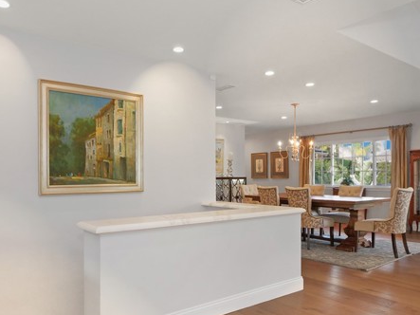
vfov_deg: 52.3
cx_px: 193
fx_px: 315
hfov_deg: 67.2
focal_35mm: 26
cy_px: 201
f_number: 5.6
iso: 1600
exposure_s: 1/100
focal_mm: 9
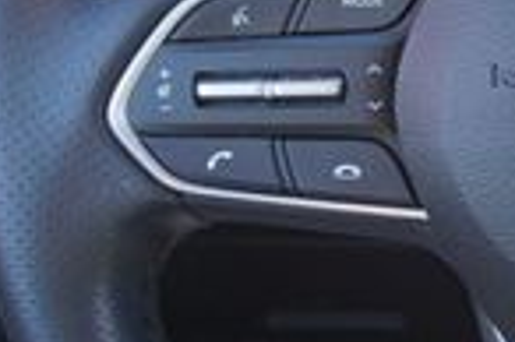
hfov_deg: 16.9
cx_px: 854
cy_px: 53
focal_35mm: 105
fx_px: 1500
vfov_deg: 12.9
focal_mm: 16
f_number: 4
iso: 200
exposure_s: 1/60
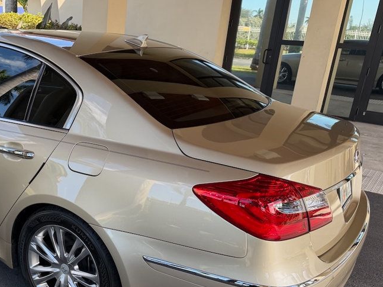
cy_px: 189
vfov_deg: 37.3
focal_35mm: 38
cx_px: 82
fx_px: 420
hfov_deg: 46.7
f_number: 1.78
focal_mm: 6.76
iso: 100
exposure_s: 1/931
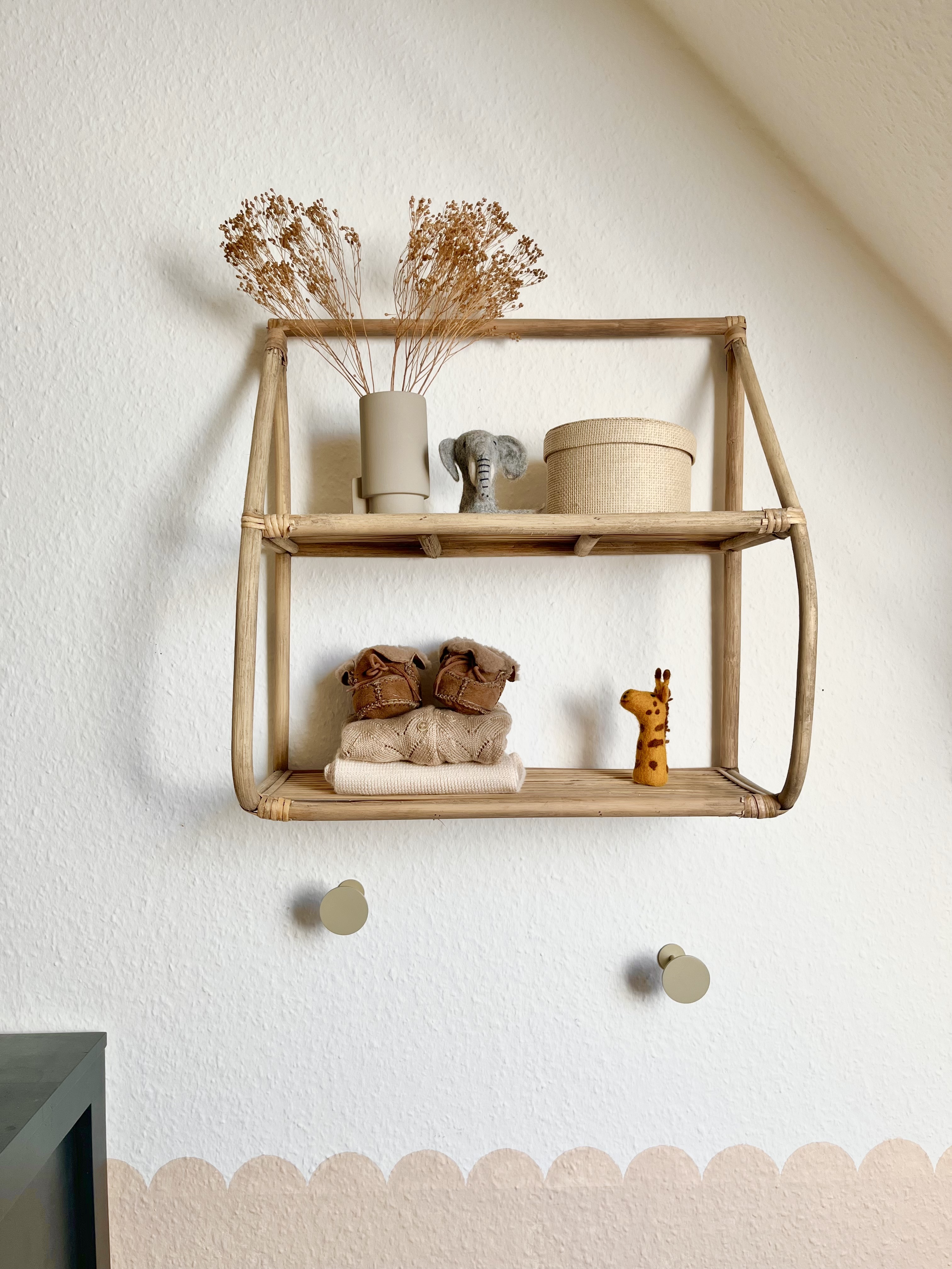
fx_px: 953
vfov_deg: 67.3
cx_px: 476
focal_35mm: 26
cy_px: 634
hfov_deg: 53.1
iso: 40
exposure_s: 1/122
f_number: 1.6
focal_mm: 5.1
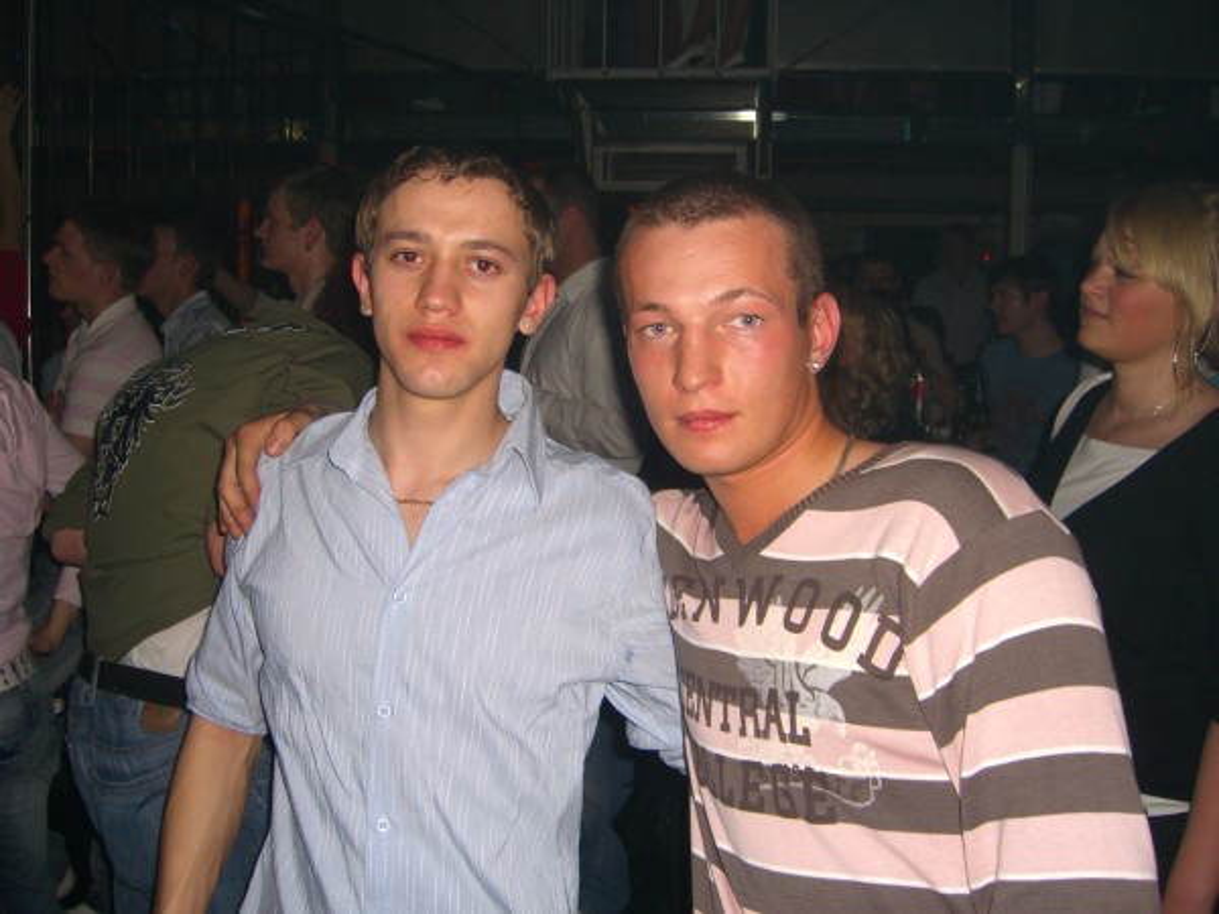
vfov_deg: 37.7
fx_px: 1338
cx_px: 610
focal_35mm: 38
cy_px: 457
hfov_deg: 49.0
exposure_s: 1/60
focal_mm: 7.9
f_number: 2.8
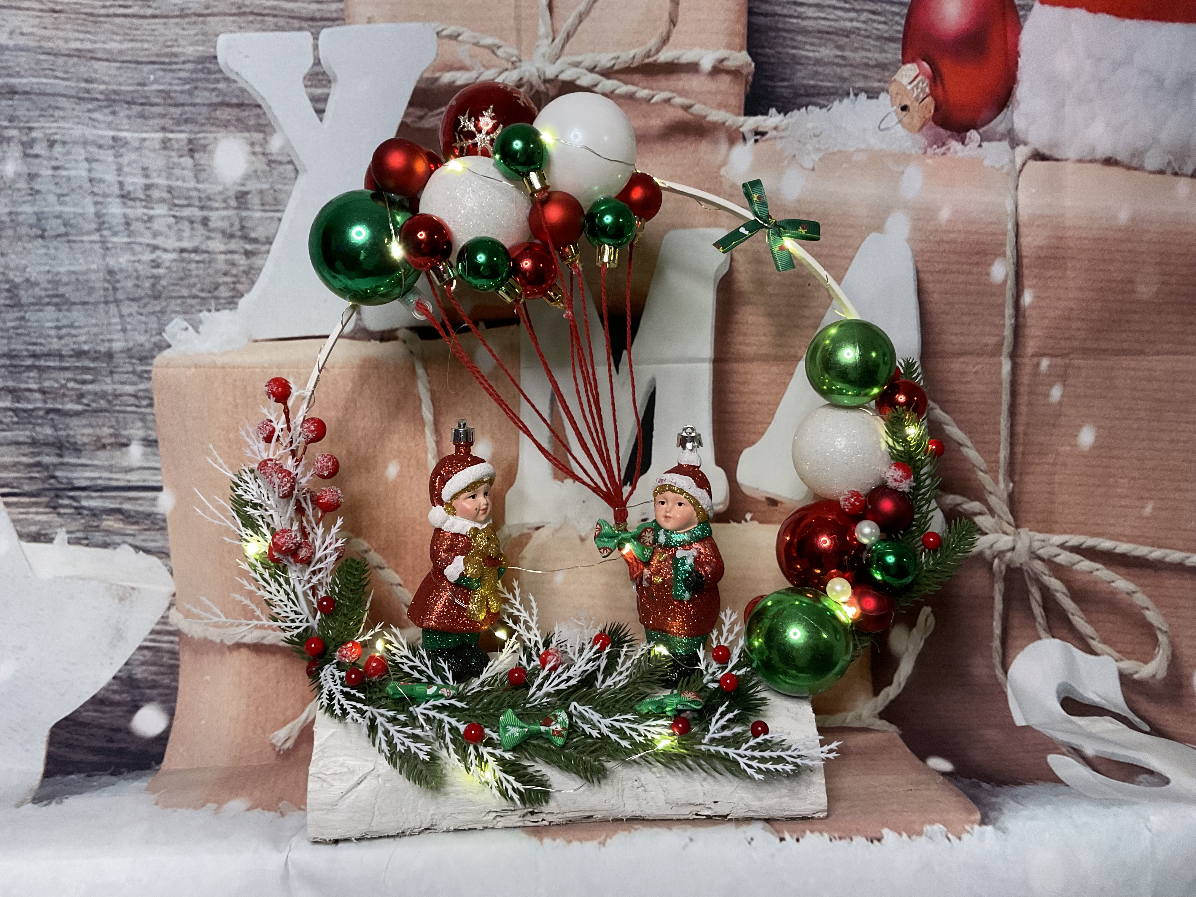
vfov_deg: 48.2
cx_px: 598
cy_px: 448
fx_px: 1002
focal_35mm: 29
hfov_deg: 61.7
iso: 160
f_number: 1.8
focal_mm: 3
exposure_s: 1/60
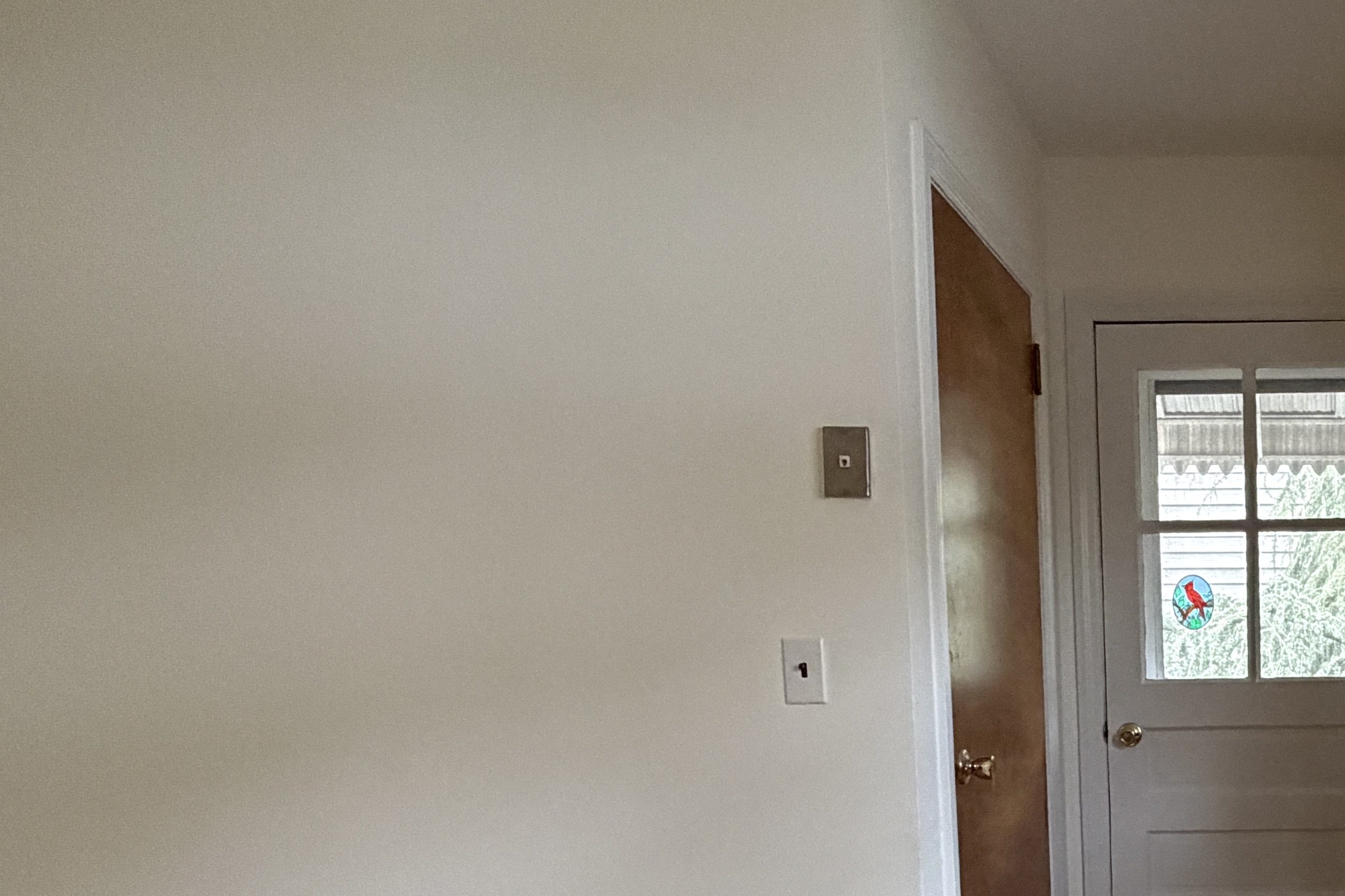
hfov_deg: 47.7
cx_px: 1338
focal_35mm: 33
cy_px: 778
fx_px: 1233
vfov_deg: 37.8
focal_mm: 2.22
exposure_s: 1/60
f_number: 2.2
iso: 500
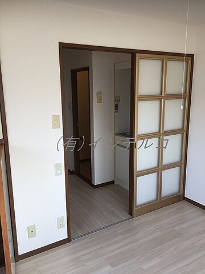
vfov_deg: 61.7
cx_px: 102
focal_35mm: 29
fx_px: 229
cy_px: 137
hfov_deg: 48.2
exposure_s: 1/120
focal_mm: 4.15
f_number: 2.2
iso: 32
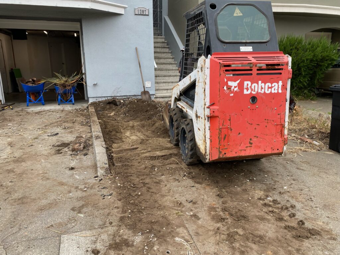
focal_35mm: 26
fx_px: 255
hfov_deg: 67.3
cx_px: 170
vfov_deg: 53.1
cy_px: 128
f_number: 1.8
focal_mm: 4.25
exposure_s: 1/481
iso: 32
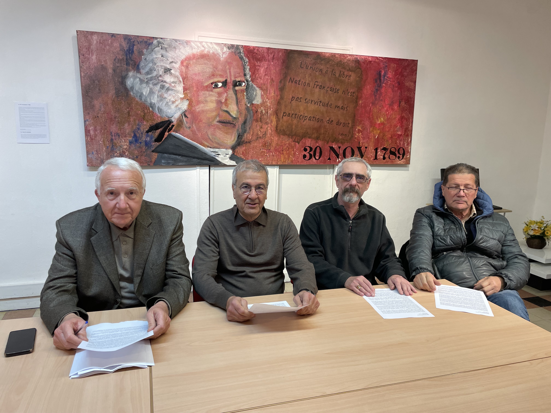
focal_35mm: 26
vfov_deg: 53.1
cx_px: 276
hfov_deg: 67.3
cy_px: 206
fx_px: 414
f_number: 1.6
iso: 100
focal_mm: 4.2
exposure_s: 1/100
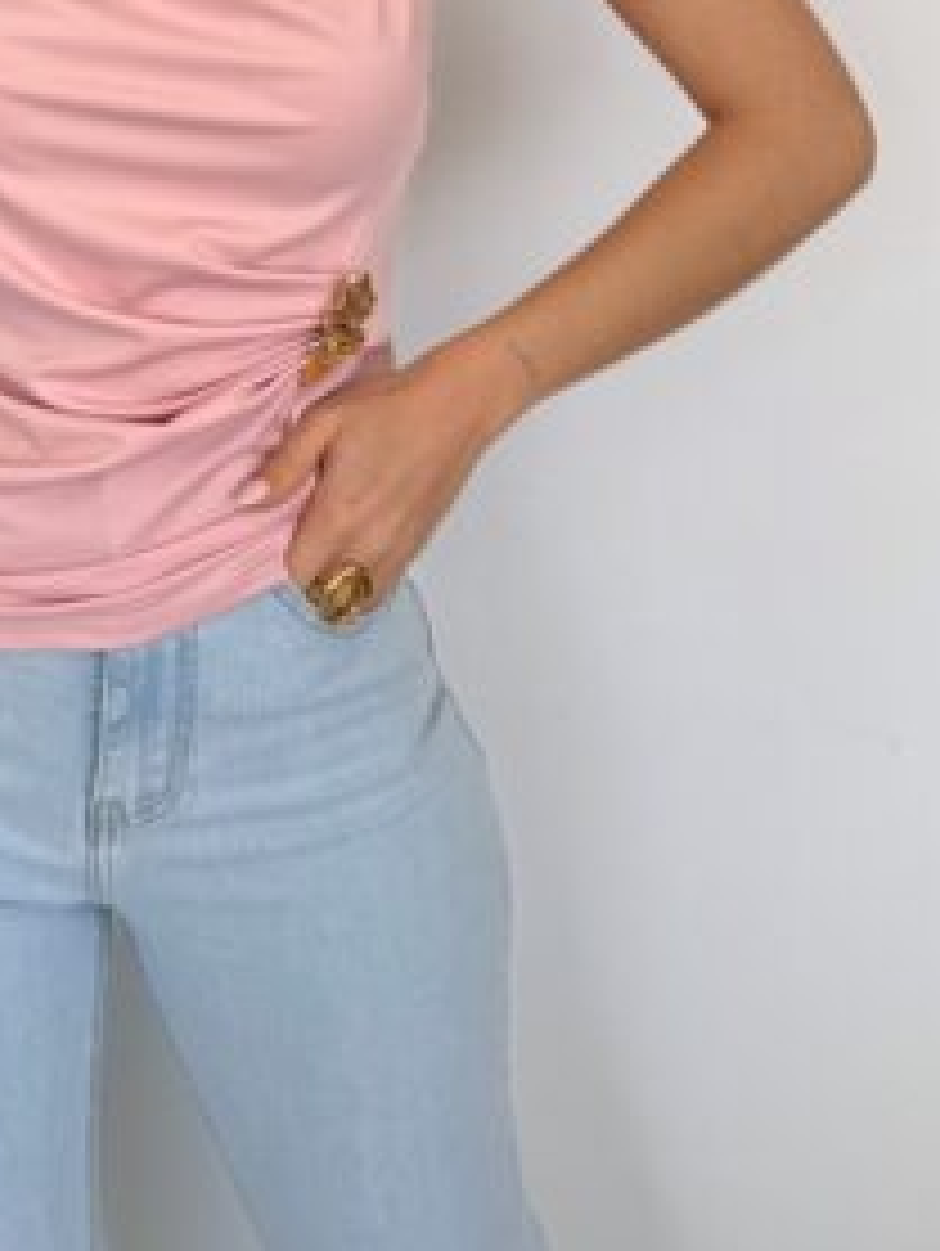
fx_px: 1663
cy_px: 83
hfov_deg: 30.4
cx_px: 126
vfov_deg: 37.9
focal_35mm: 46
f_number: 1.78
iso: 80
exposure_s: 1/414
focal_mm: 6.76
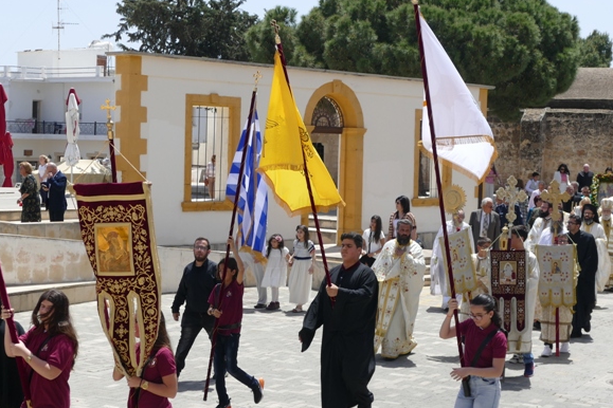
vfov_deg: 18.7
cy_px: 200
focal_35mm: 73
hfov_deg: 27.7
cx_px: 308
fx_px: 1243
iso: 125
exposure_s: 1/1600
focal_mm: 16
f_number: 3.5
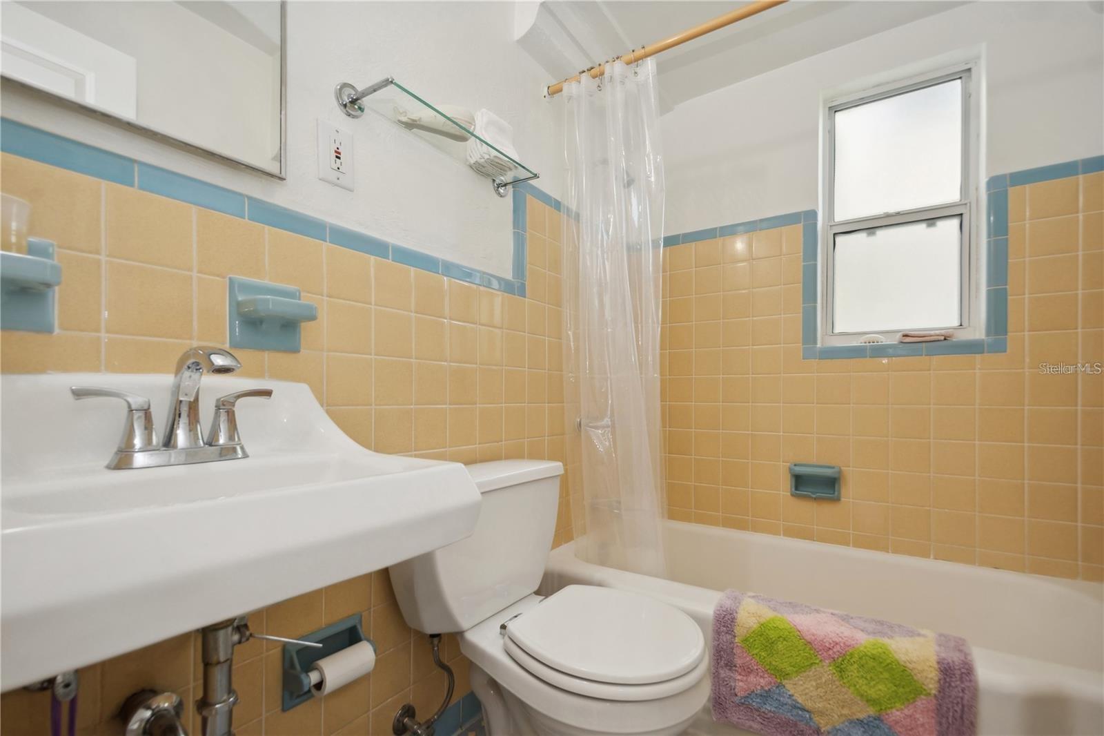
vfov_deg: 77.3
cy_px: 368
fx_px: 460
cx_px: 552
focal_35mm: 15
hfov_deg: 100.4
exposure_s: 1/13
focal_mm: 10
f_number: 8
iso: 200
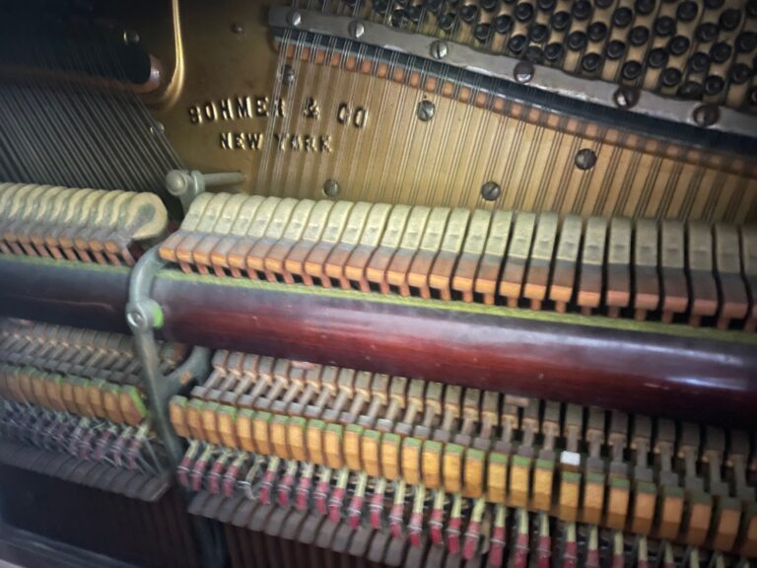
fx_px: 569
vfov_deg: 53.1
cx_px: 378
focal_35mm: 26
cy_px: 284
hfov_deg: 67.3
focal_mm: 4.2
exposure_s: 1/4
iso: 500
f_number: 1.6
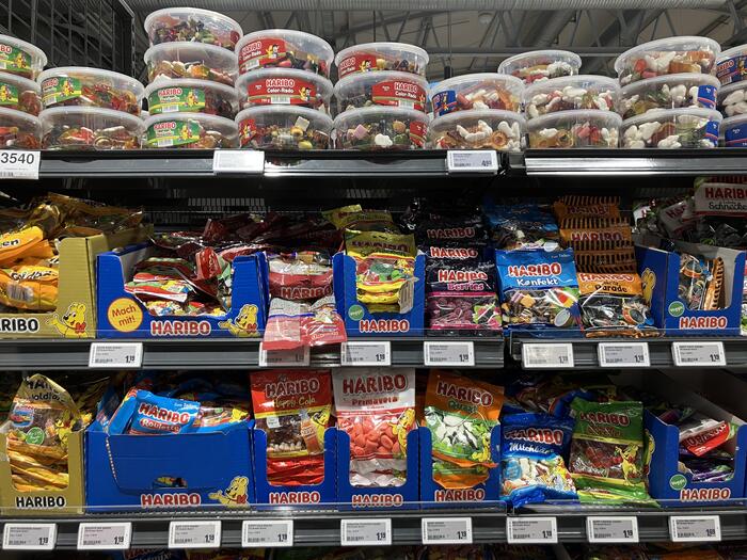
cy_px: 280
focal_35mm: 28
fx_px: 604
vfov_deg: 49.7
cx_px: 374
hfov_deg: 63.4
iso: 50
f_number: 1.8
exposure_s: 1/50
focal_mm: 3.99
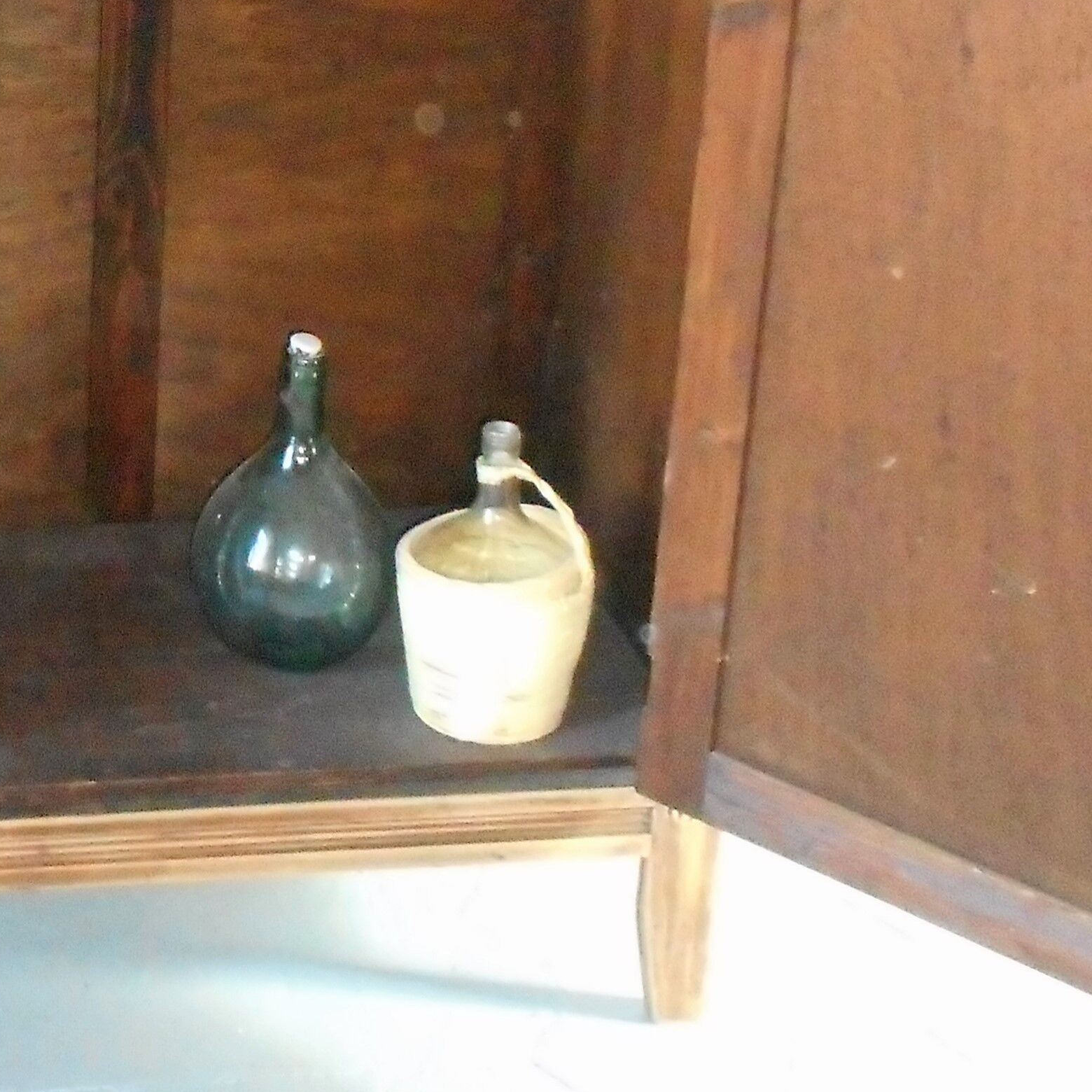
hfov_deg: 22.5
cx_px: -69
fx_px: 2605
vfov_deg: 22.9
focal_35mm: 73
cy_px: 58
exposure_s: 1/25
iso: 900
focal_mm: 4.5
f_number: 3.7
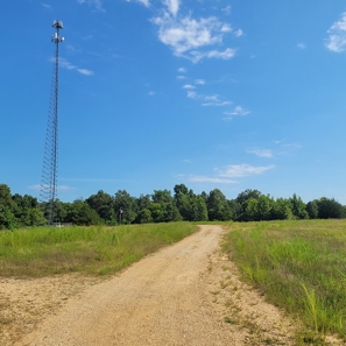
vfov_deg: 52.5
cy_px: 172
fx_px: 351
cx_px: 195
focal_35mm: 31
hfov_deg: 52.4
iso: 40
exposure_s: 1/2890
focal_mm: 5.4
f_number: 1.8
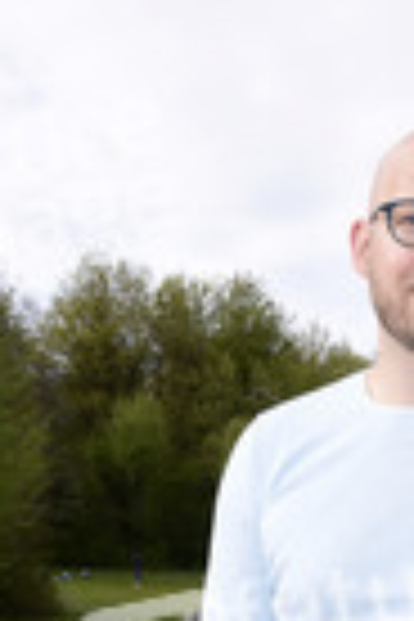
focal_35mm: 110
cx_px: 436
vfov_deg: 17.1
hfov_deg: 12.3
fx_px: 1897
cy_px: 882
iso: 250
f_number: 10
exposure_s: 1/160
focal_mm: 38
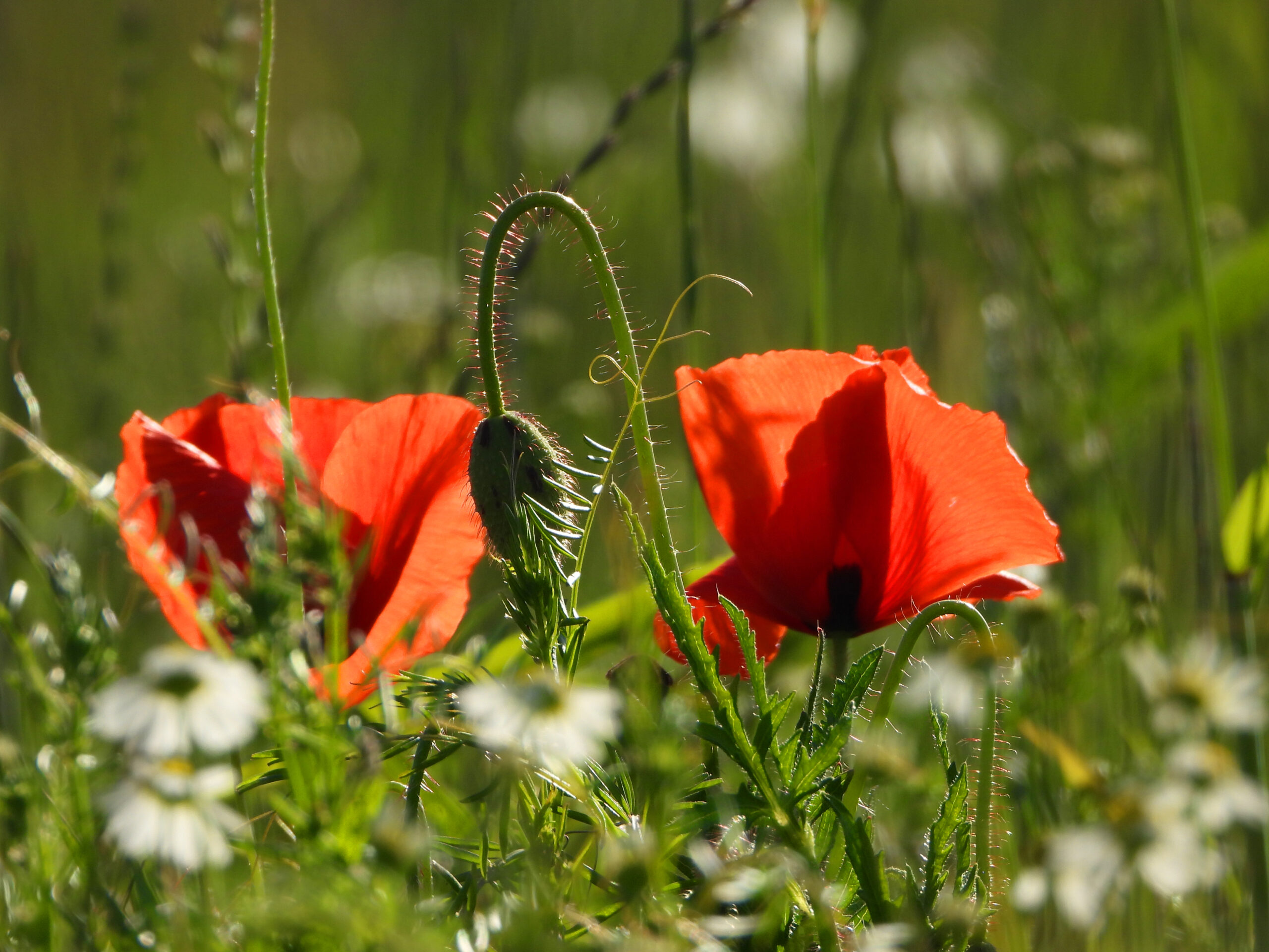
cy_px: 476
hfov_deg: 3.1
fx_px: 23829
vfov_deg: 2.3
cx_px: 634
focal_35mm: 650
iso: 100
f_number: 5
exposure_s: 1/800
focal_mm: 117
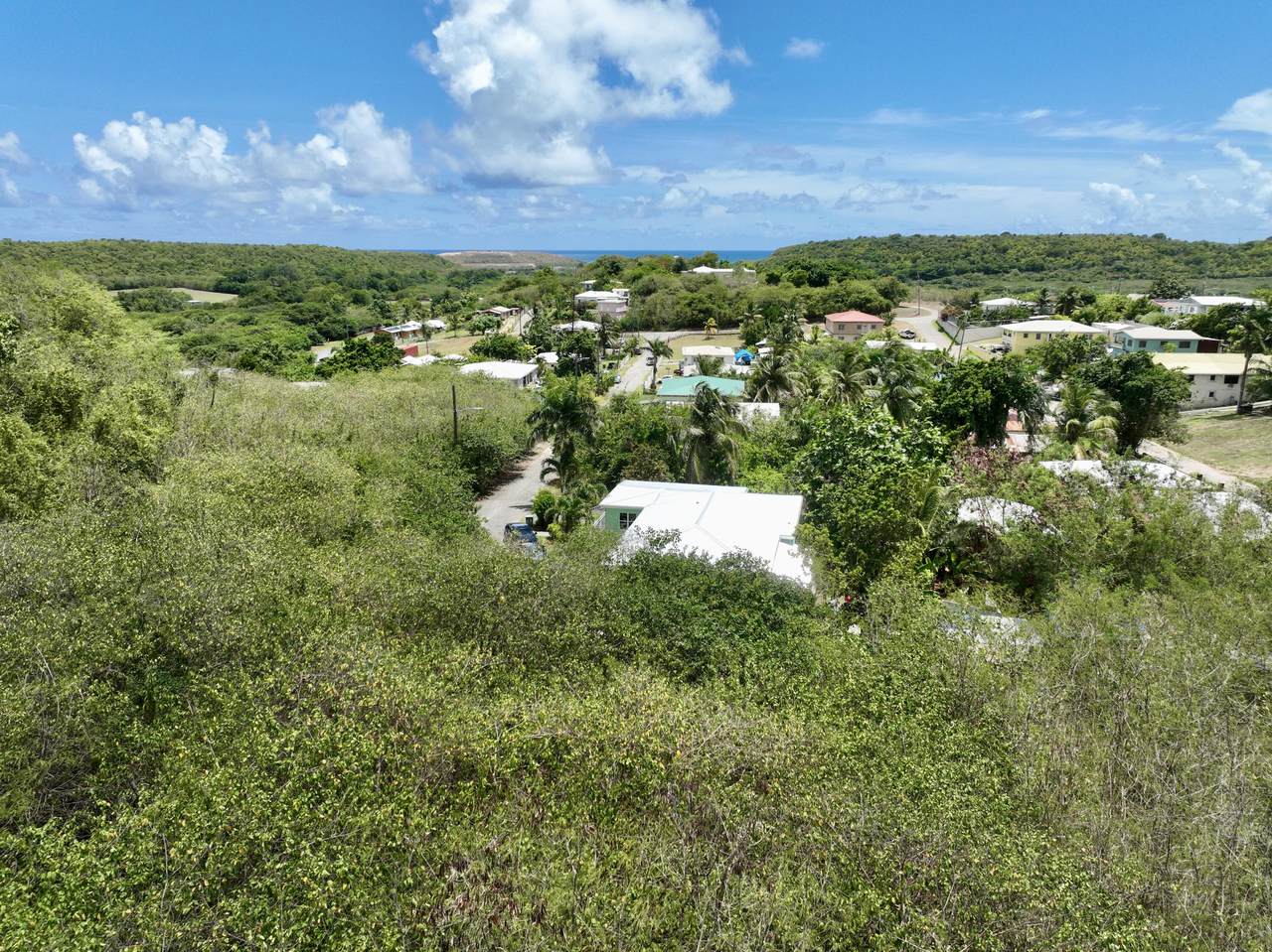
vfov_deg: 56.8
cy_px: 476
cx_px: 636
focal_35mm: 24
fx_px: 882
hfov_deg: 71.6
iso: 120
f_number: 2.8
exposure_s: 1/2000
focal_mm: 12.29
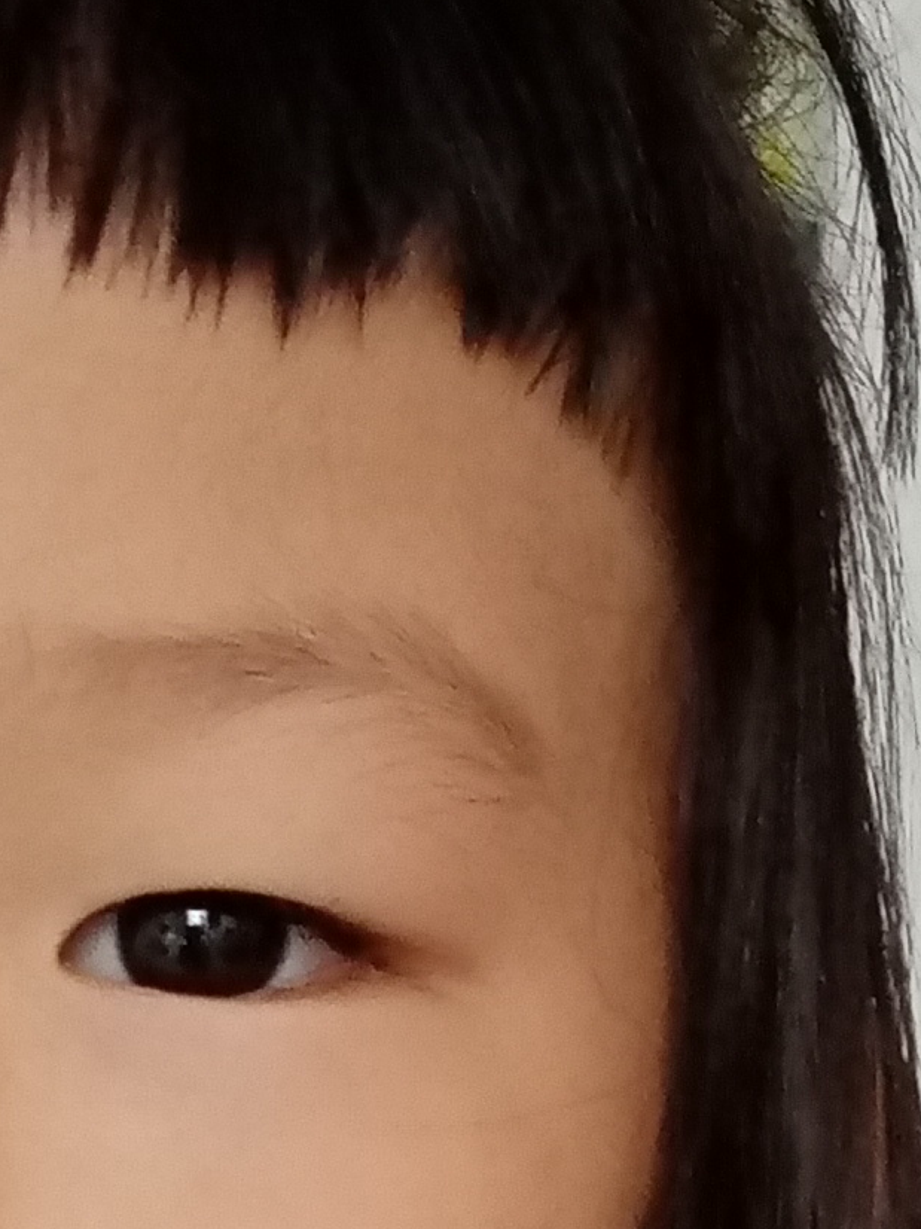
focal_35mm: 131
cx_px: 103
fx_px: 4650
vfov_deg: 14.3
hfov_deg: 11.2
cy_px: 1719
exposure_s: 1/33.3
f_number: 1.8
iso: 463
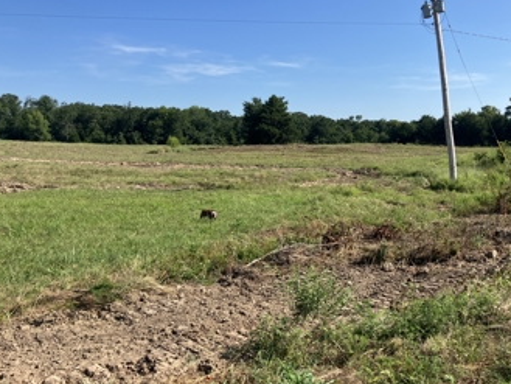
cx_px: 290
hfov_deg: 53.8
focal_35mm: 34
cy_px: 152
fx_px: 502
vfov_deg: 41.6
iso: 32
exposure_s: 1/1799
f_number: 1.8
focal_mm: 3.99
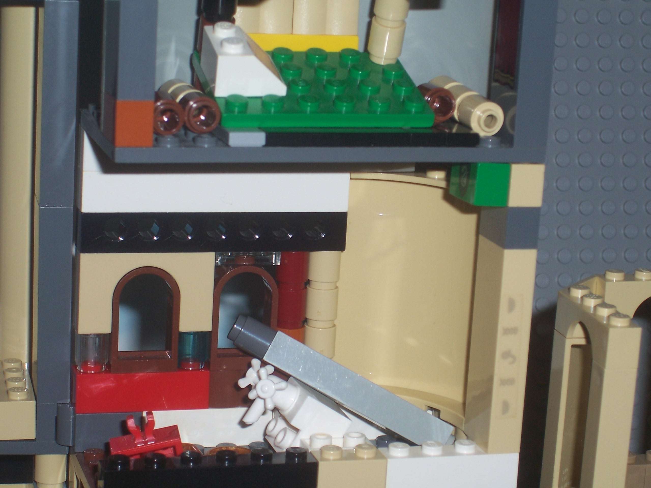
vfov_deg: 14.5
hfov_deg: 19.3
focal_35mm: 102
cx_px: 326
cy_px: 244
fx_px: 1918
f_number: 4.6
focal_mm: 16.8
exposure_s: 1/90
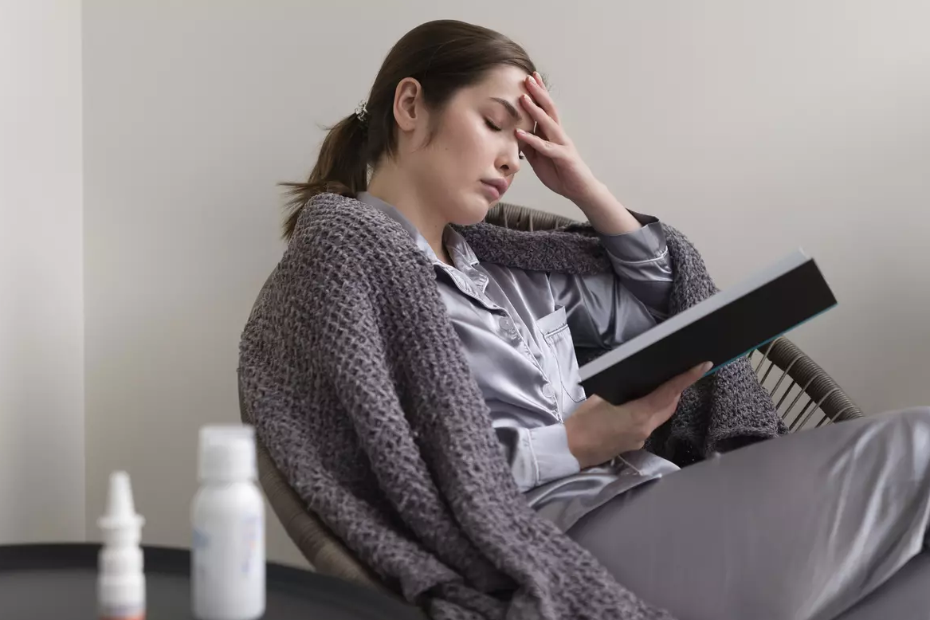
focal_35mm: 36
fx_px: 930
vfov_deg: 36.9
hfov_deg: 53.1
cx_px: 469
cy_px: 314
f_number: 2
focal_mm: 35
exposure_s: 1/250
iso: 400
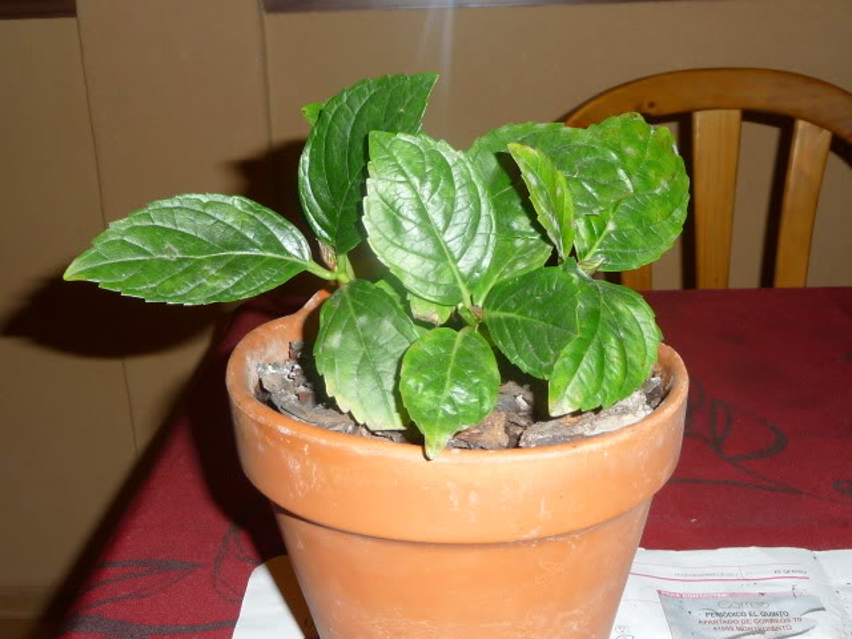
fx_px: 1132
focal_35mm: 46
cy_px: 320
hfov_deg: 41.2
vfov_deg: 31.5
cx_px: 426
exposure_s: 1/30
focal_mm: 5.6
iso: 100
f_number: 3.6
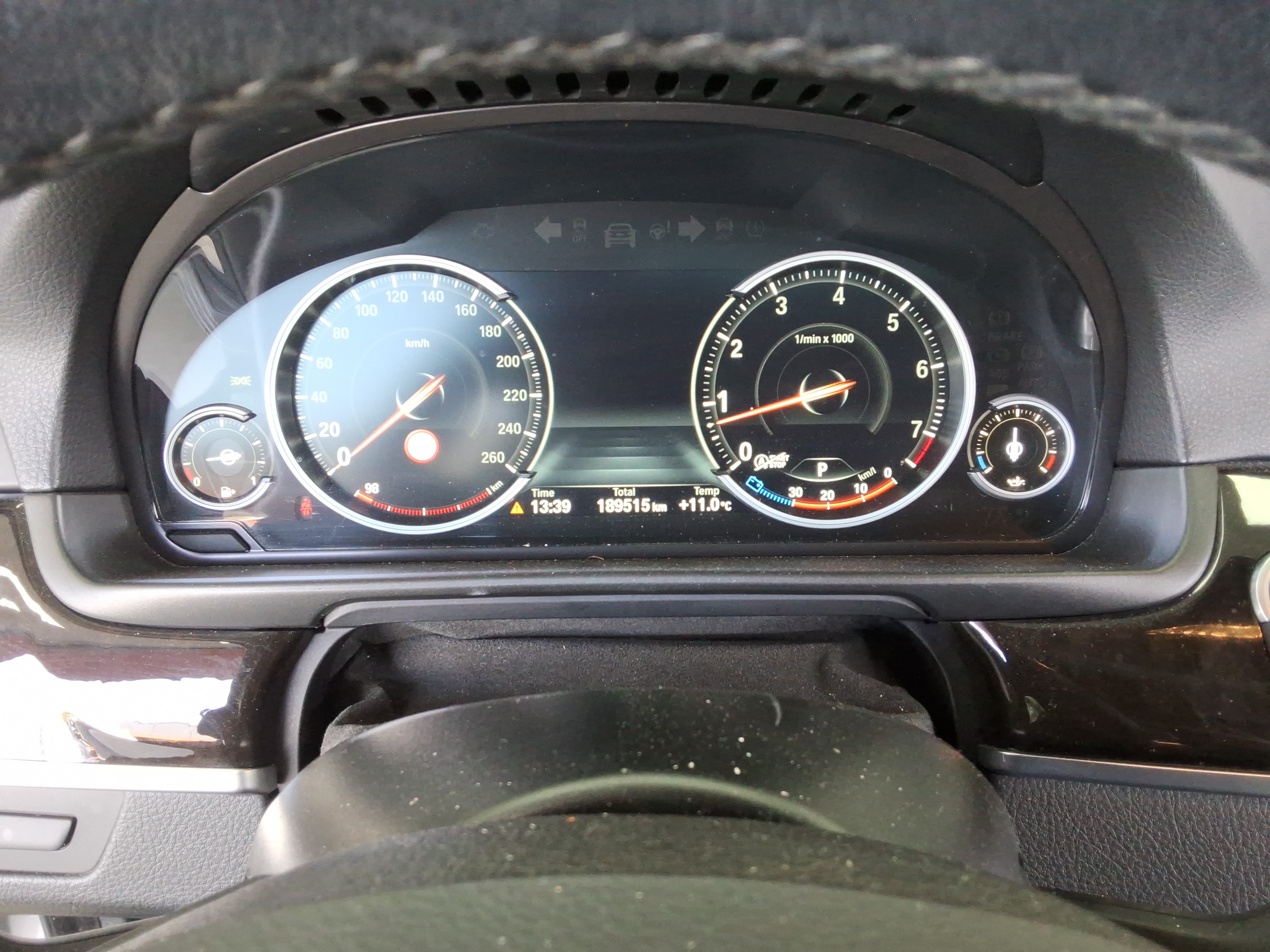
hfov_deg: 63.4
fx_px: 1027
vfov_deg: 49.7
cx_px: 635
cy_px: 476
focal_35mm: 28
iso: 122
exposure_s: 1/40
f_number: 1.9
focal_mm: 2.91
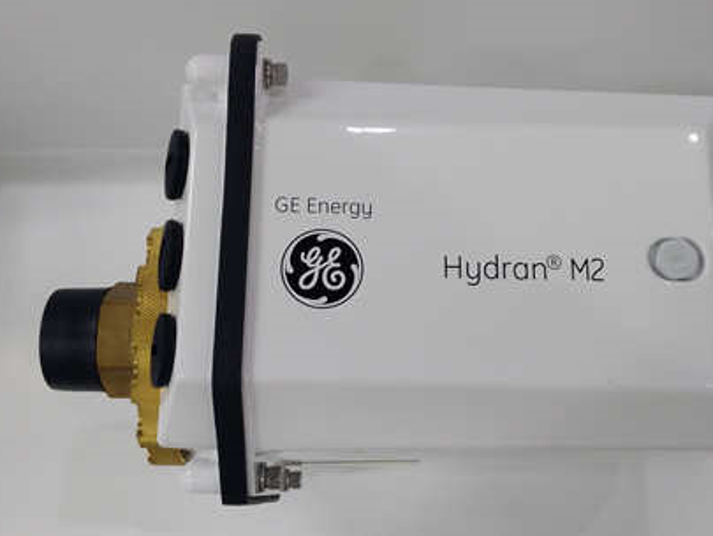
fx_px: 824
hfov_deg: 46.7
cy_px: 266
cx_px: 403
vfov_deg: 36.0
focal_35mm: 40
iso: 144
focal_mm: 3.79
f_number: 2
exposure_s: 1/33
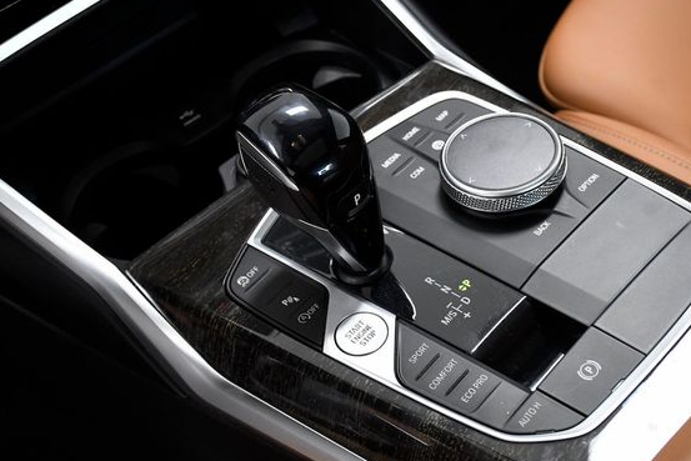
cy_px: 254
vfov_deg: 20.6
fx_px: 1267
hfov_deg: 30.5
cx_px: 387
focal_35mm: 66
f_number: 6.3
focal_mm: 38
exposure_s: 1/160
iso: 2500
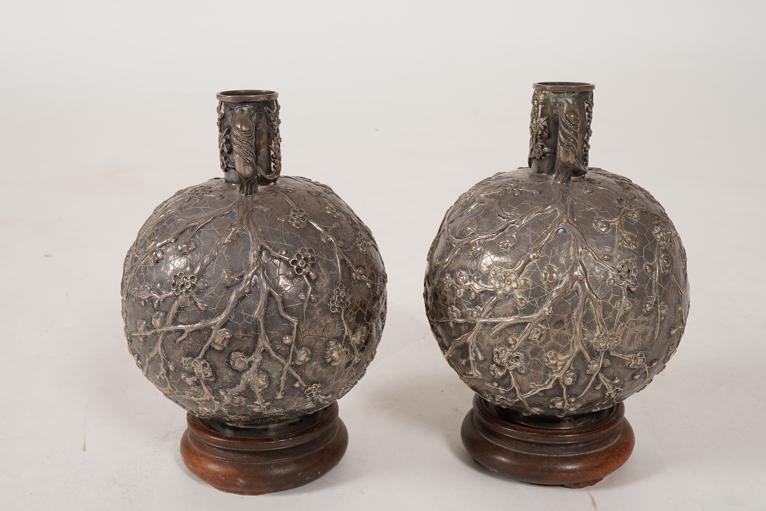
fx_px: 958
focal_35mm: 45
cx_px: 383
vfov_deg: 29.9
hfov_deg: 43.6
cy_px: 256
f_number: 22
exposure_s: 1/125
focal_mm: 30
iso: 400
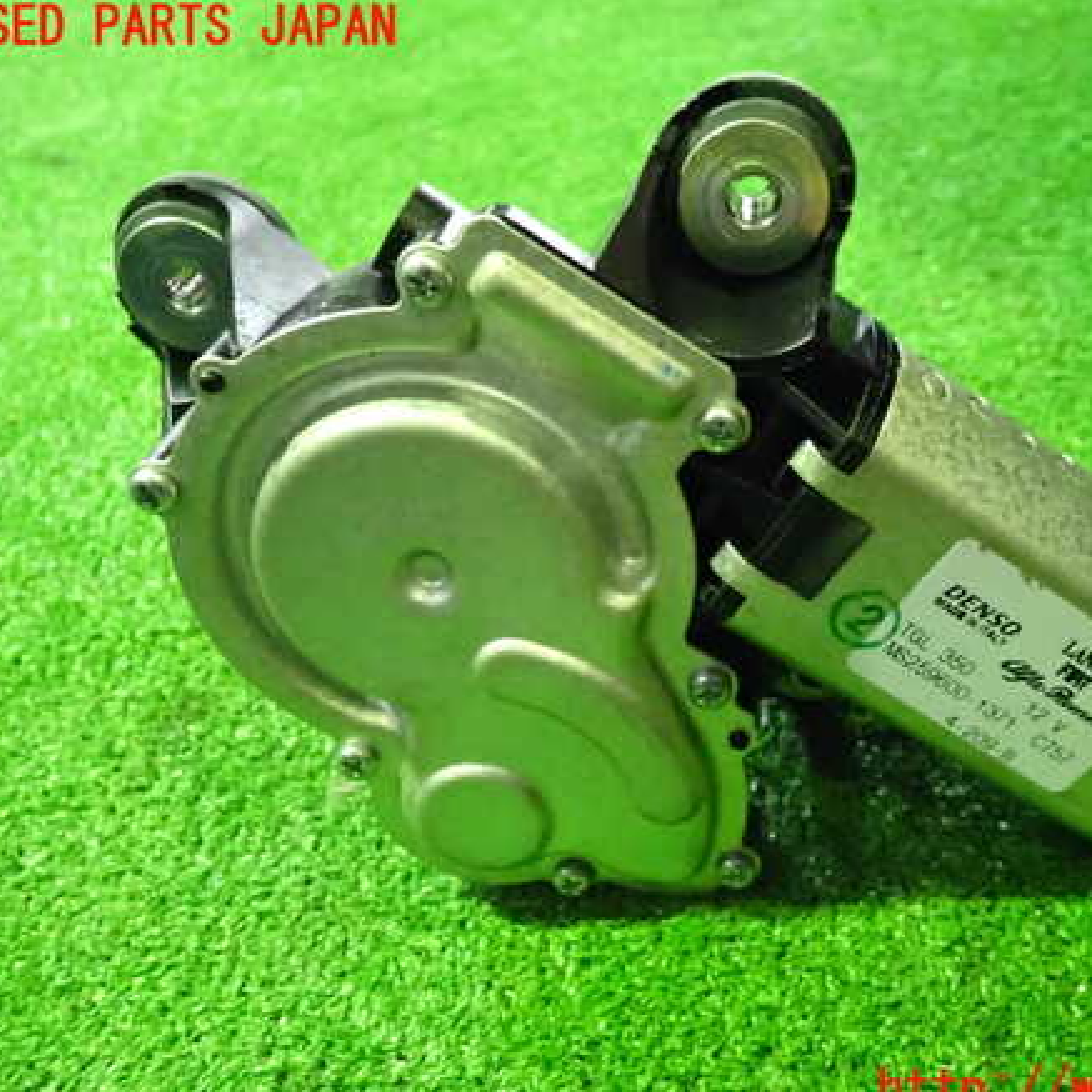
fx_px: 1213
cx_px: 692
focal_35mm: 34
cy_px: 560
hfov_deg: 47.9
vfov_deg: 48.4
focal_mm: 5.05
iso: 3200
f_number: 2.2
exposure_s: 1/160
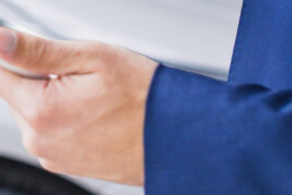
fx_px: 1534
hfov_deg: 10.6
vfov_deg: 7.2
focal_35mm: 189
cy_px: -67
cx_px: -110
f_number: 3.2
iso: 250
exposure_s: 1/160
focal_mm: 50
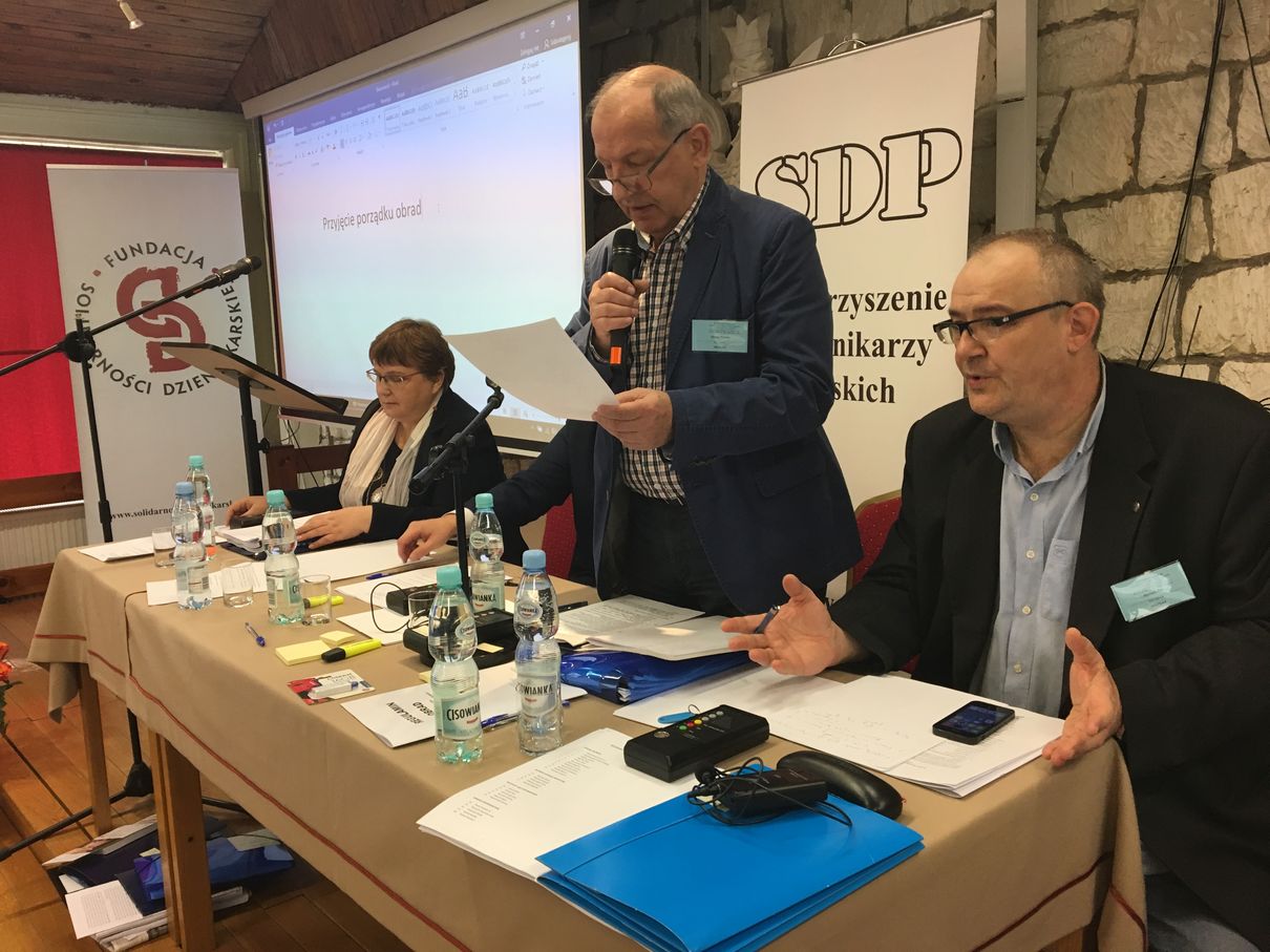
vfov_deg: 48.2
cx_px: 635
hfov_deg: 61.7
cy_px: 476
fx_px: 1064
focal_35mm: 29
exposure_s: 1/33
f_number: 2.2
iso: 64
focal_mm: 4.15
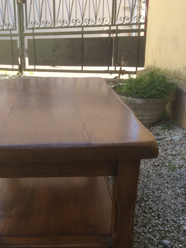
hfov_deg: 29.9
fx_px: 344
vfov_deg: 38.3
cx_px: 50
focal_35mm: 48
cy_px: 196
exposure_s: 1/354
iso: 32
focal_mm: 4.15
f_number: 2.2
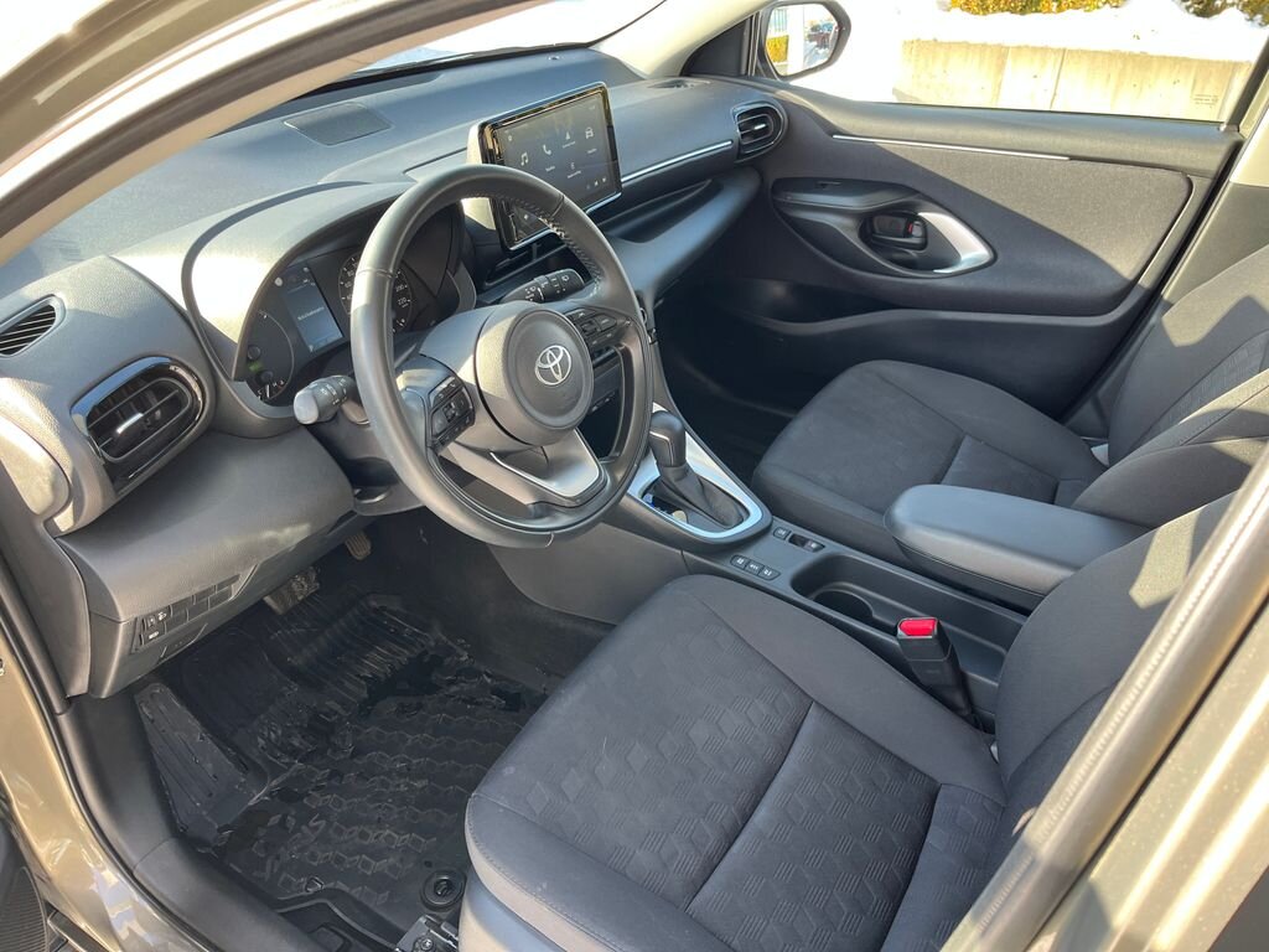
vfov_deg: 53.1
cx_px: 634
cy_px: 476
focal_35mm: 26
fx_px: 953
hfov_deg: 67.3
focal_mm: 5.1
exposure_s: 1/122
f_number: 1.6
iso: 80
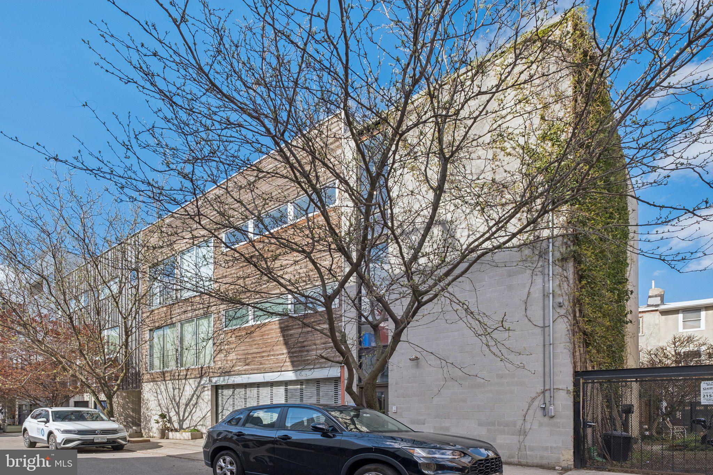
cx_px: 356
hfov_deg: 86.9
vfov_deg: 64.5
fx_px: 376
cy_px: 238
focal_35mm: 19
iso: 250
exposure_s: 1/280
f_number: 8
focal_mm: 12.6
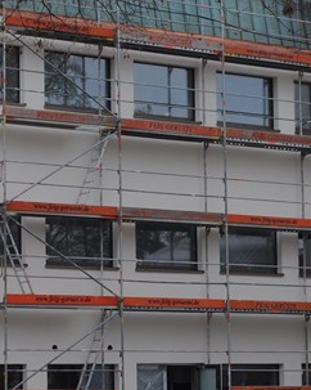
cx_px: 63
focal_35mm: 152
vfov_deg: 12.7
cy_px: 216
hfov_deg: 10.1
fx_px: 1751
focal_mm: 32
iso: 200
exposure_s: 1/200
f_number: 7.1
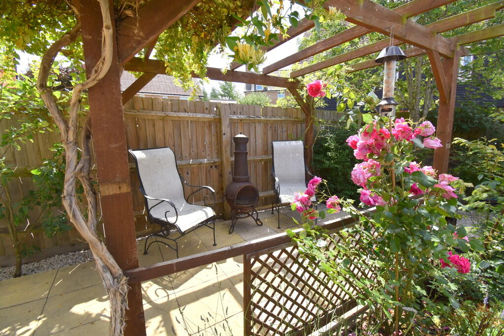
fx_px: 210
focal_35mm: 15
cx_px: 252
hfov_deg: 100.4
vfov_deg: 77.3
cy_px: 168
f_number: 8
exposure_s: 1/250
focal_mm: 10
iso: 180
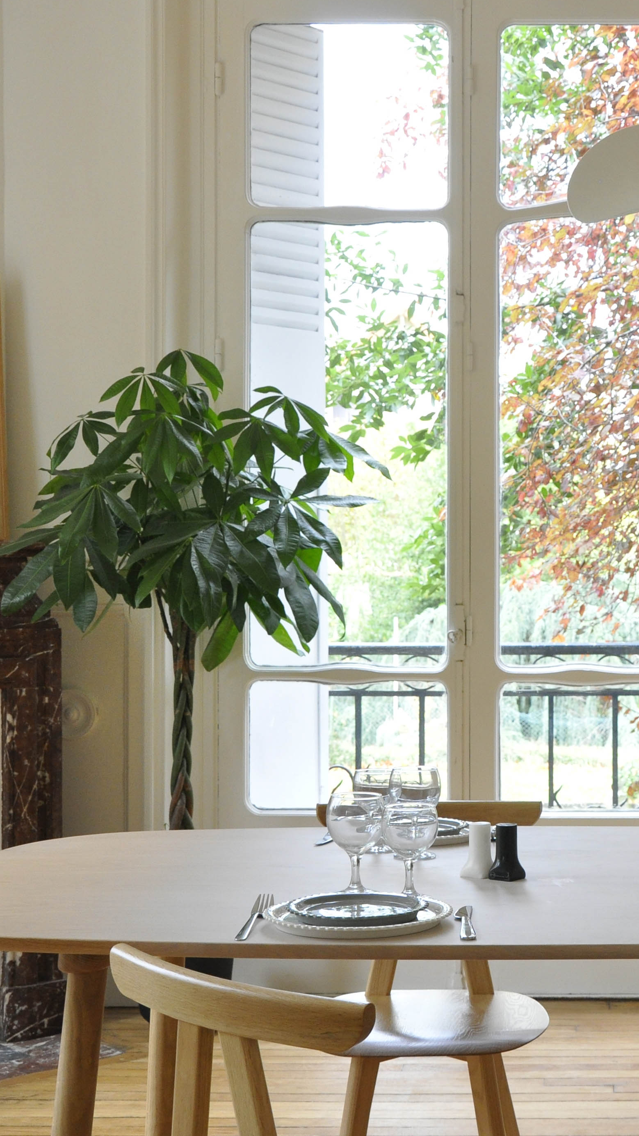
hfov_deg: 19.7
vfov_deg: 35.0
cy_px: 570
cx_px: 600
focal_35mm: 60
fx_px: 1801
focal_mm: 25
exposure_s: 1/30
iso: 800
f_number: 8
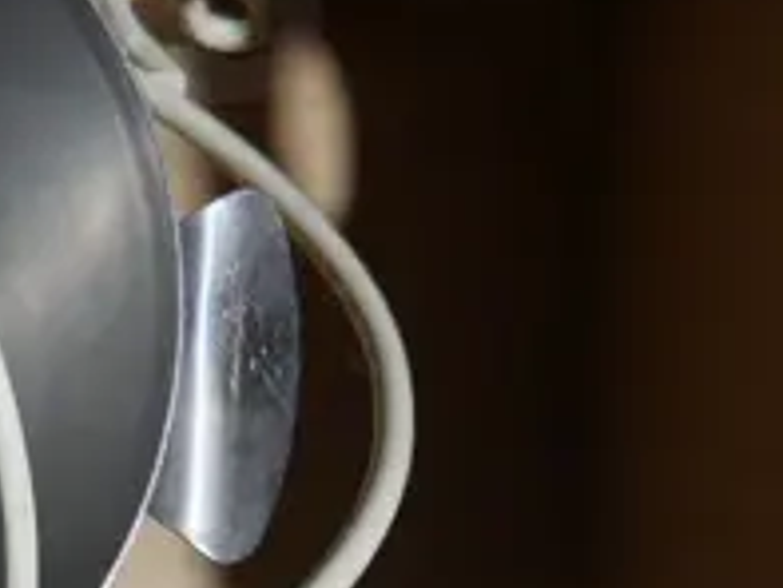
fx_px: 5885
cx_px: -791
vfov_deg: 5.7
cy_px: 769
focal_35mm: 260
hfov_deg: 7.3
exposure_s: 1/60
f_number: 5.3
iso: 640
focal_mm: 25
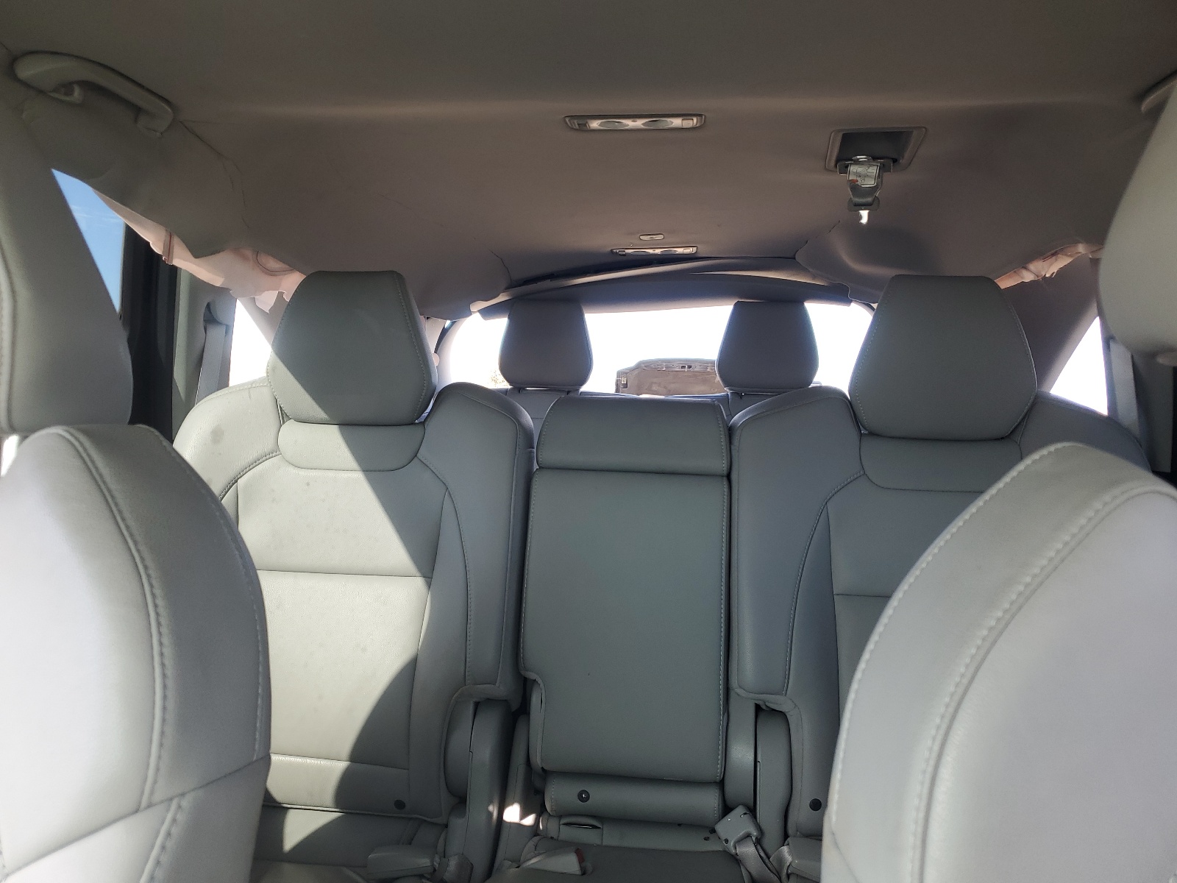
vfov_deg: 53.1
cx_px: 588
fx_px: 884
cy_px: 442
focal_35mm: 26
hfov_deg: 67.3
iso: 50
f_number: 1.5
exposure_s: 1/213
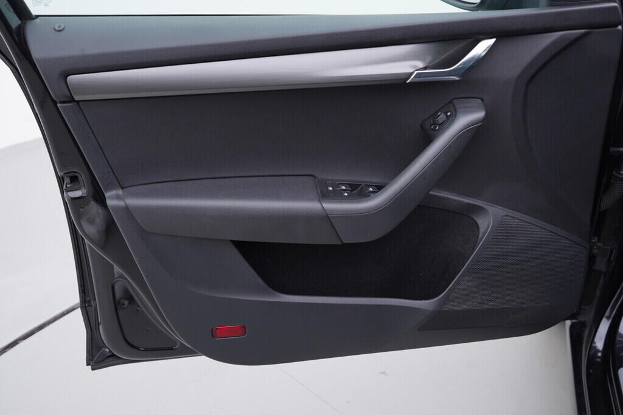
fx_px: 623
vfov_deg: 36.9
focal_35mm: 36
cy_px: 208
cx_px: 312
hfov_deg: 53.1
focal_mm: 24
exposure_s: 1/50
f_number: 3.2
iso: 125
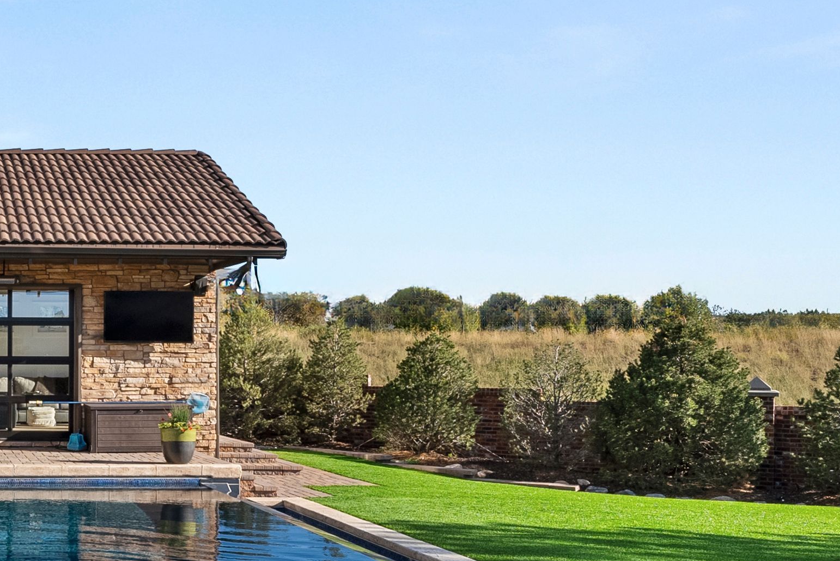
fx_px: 1034
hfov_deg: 37.6
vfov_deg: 30.2
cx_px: -65
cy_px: 368
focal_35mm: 44
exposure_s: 1/400
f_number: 8
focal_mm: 16.1
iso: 200
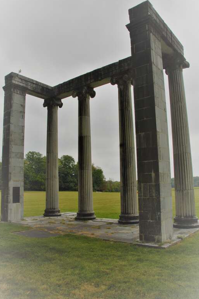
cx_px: 98
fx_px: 232
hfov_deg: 46.4
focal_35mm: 28
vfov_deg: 65.5
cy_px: 147
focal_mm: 18
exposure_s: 1/320
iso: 200
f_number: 9
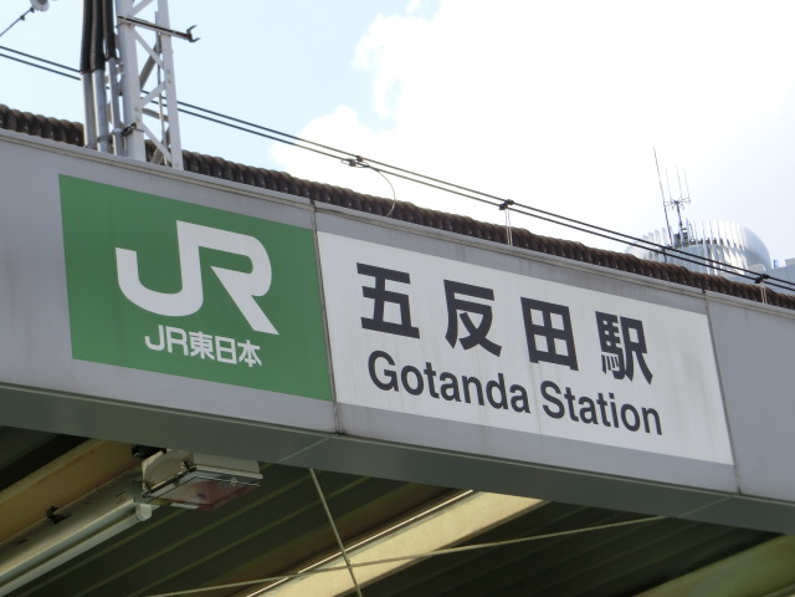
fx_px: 2457
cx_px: 398
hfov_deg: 18.4
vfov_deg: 13.8
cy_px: 298
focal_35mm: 107
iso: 80
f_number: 5.7
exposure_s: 1/200
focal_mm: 19.1
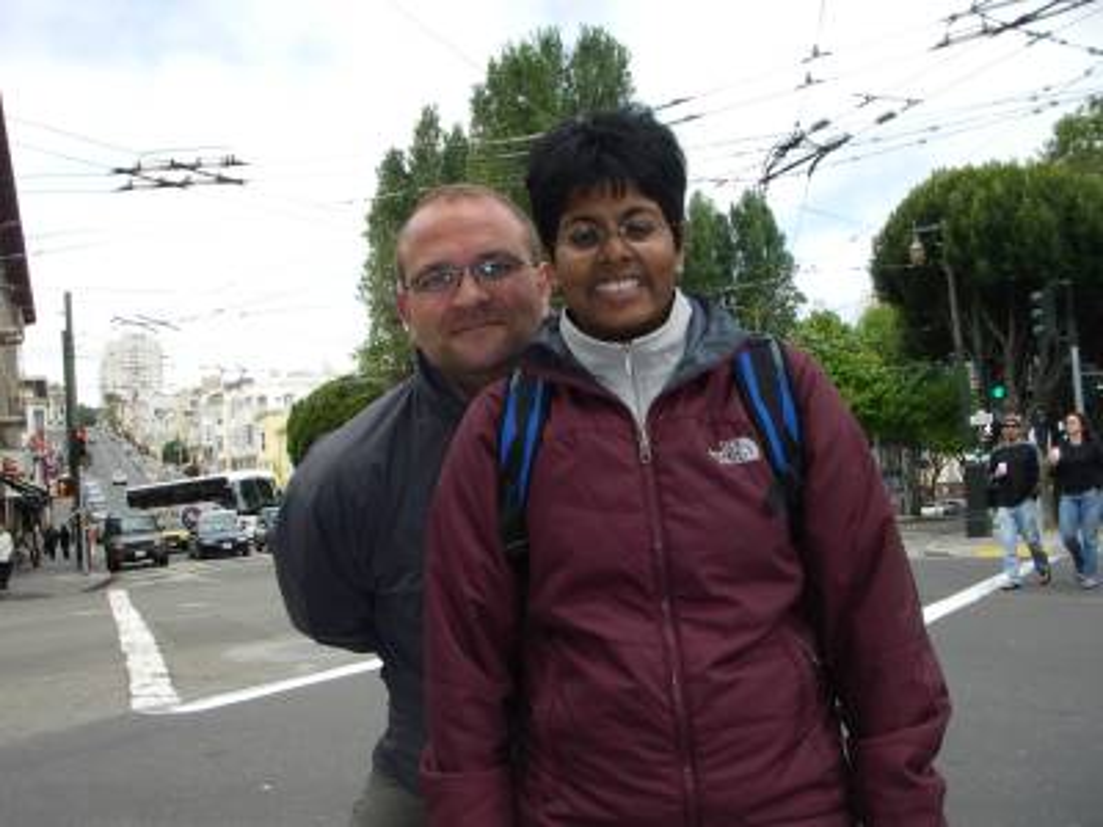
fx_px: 1211
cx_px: 552
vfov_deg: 37.7
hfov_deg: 49.0
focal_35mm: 38
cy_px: 414
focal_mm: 6.3
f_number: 6.6
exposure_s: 1/200
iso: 100
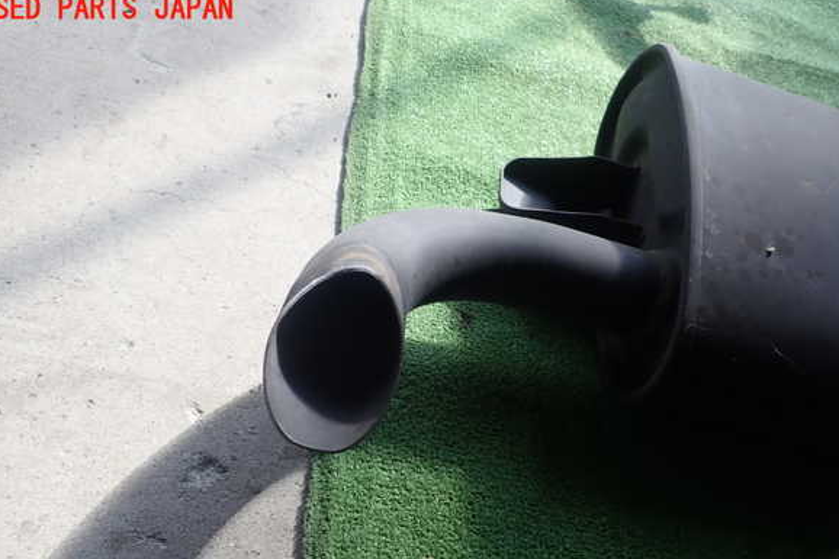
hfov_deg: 67.4
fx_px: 629
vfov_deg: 47.8
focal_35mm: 27
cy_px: 318
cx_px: 405
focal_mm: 4.5
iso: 100
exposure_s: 1/80
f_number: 2.8
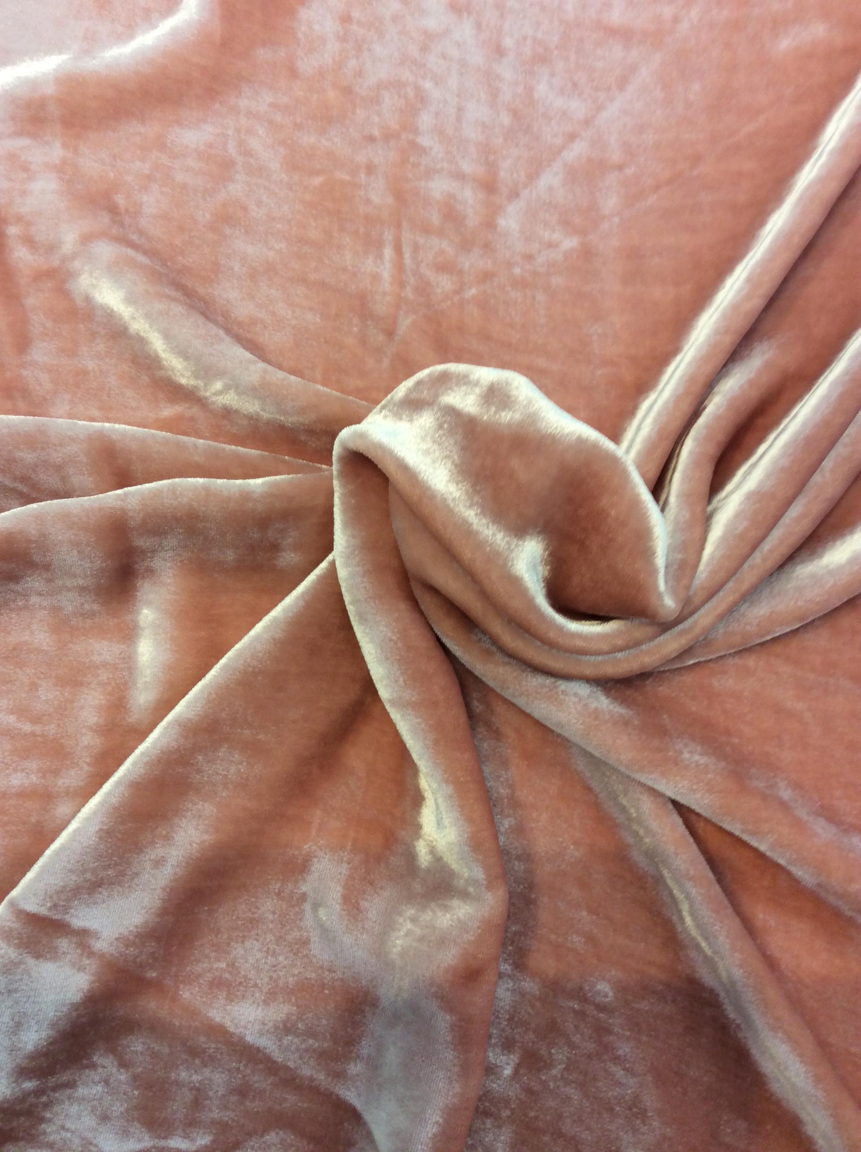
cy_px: 576
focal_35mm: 32
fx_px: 1064
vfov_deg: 56.9
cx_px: 430
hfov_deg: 44.1
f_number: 2.4
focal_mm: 3.3
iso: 32
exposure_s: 1/30
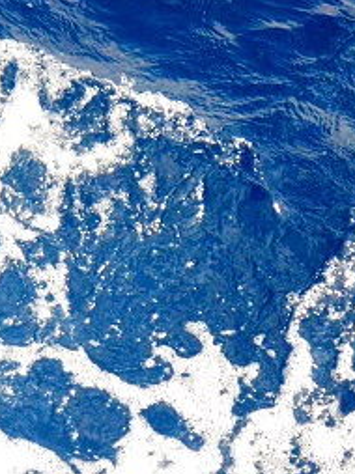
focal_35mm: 136
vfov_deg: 14.4
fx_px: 1863
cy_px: 419
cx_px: -3
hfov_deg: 10.8
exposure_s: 1/8000
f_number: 4
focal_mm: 24
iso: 3600
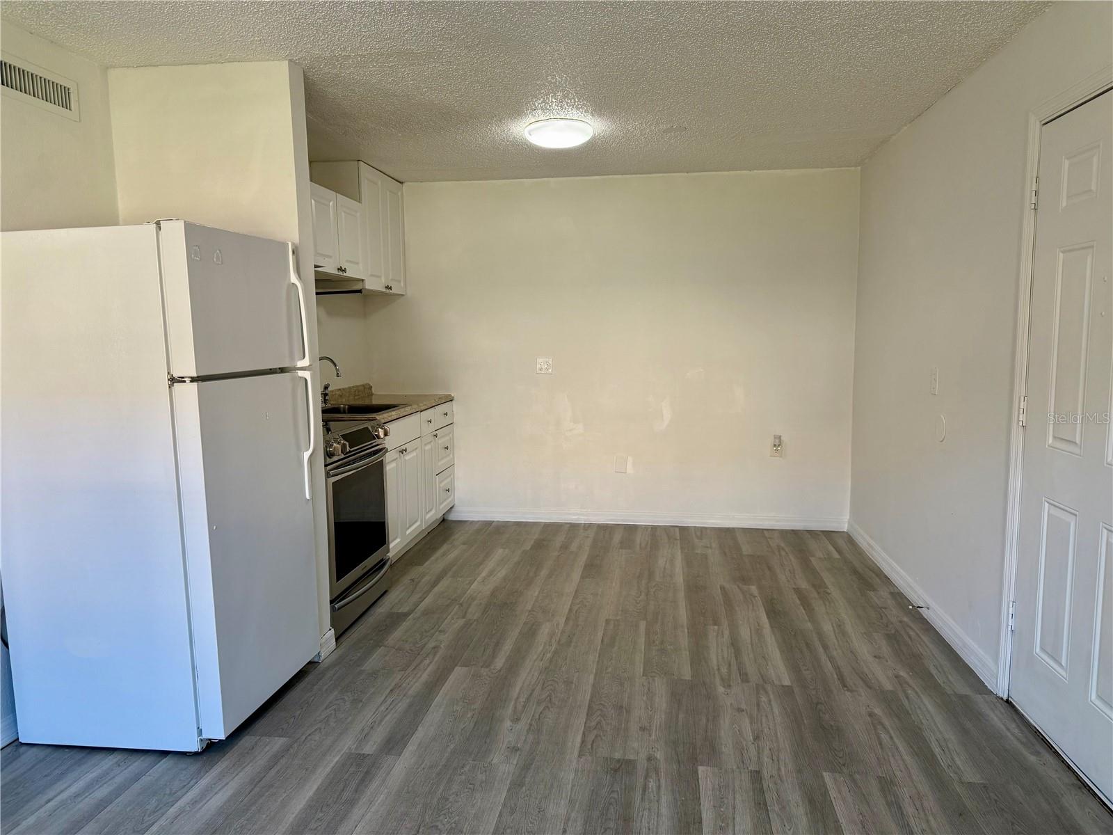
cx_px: 556
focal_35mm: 24
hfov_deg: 71.6
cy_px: 418
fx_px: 772
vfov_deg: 56.8
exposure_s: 1/120
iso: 160
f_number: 1.78
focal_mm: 6.76
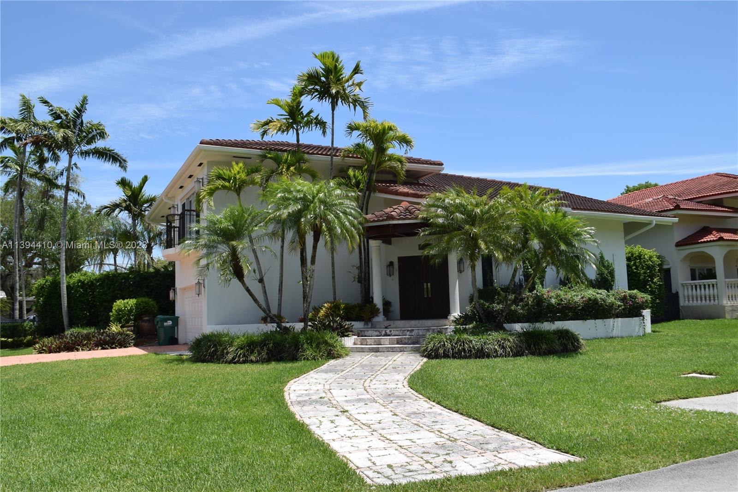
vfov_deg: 43.6
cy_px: 246
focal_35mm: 30
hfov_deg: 61.9
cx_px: 369
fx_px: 615
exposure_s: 1/400
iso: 200
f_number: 10
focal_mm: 20
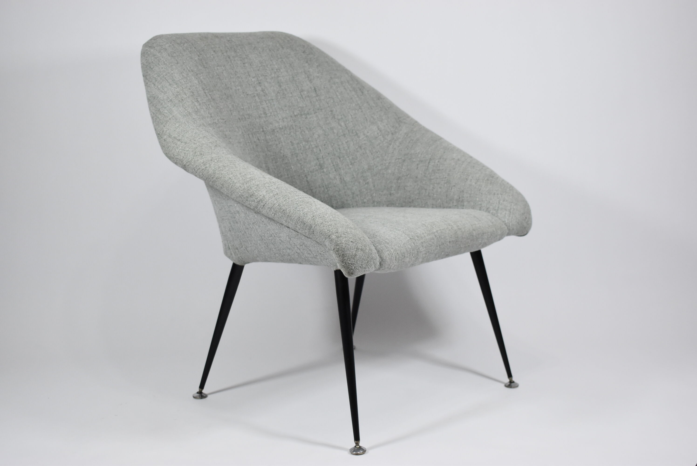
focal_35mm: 52
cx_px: 348
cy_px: 233
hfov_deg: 37.8
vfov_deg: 25.8
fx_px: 1017
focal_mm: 35
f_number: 4.5
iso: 1000
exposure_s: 1/125
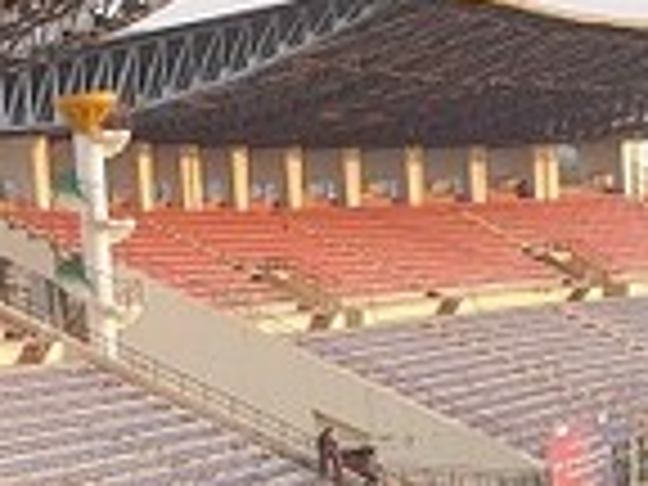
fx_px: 2022
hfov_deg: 17.6
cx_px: -54
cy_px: 752
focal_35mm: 108
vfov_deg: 12.9
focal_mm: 4.3
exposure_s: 1/202
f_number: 2.4
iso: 50
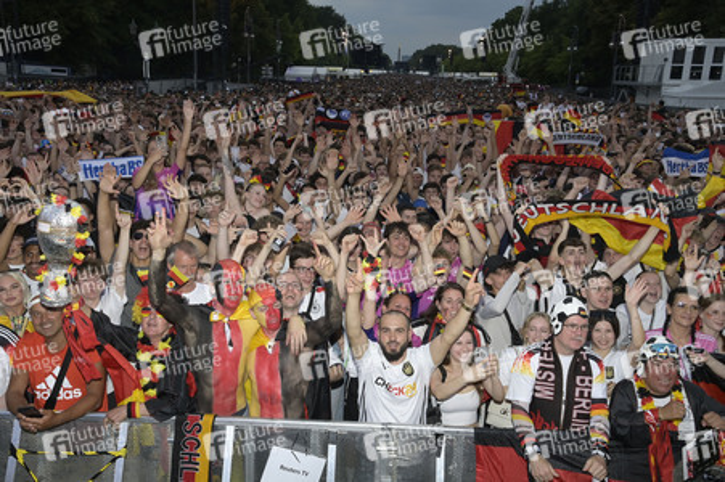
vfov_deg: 35.0
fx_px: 765
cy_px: 241
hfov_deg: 50.7
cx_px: 362
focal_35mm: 38
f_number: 13
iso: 1250
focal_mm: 38
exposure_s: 1/160
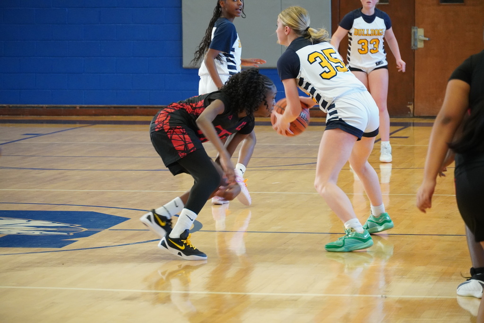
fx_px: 2340
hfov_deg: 11.8
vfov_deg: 7.9
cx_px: 242
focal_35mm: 174
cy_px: 162
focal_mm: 116
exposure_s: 1/200
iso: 3200
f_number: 5.6
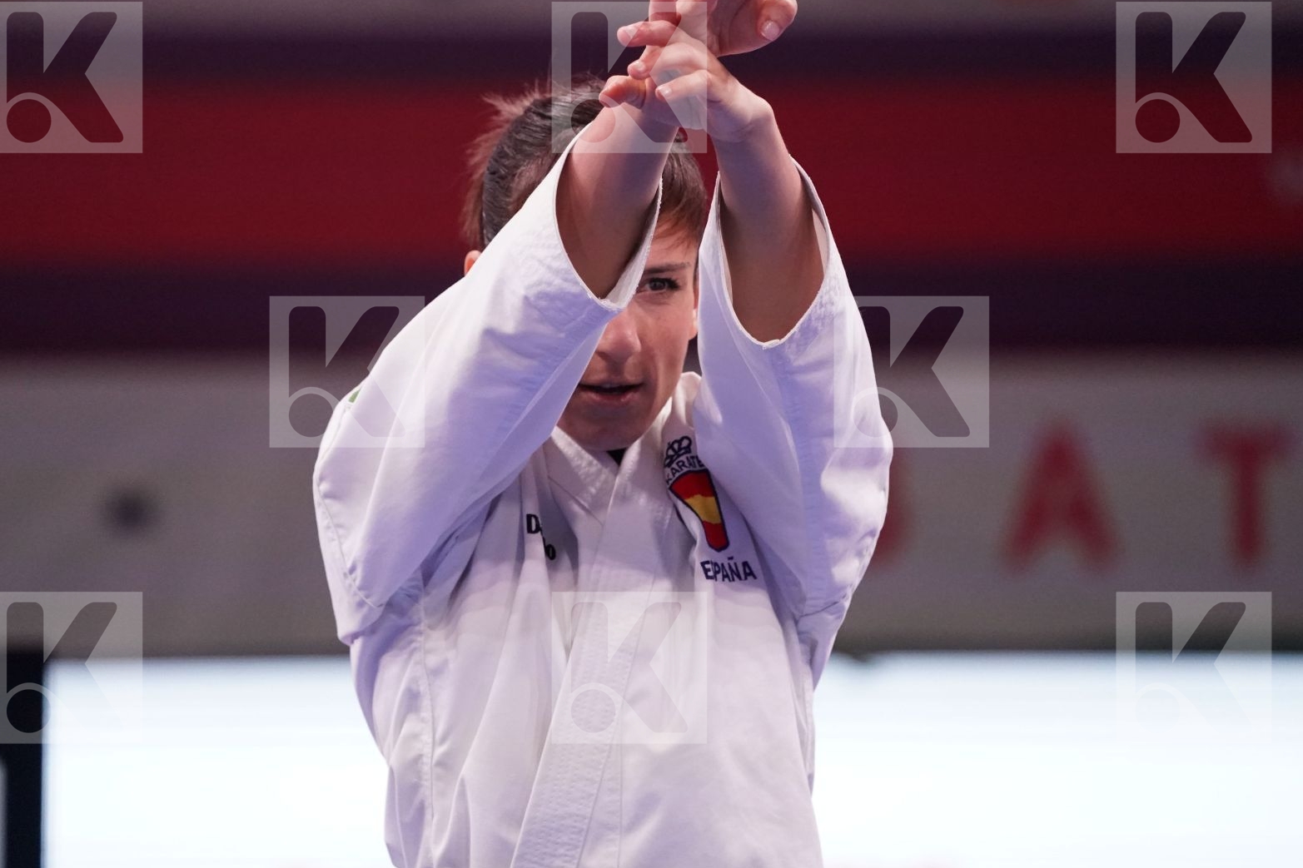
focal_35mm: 460
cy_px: 372
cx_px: 629
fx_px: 16647
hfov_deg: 4.5
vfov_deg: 3.0
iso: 8000
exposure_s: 1/500
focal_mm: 400
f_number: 5.6
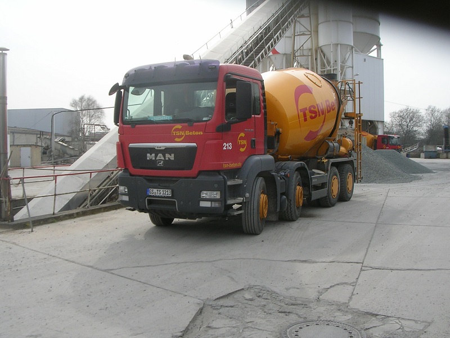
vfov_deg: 37.7
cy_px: 169
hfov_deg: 49.0
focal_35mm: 38
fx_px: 494
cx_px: 225
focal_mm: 5.8
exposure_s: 1/217
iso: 50
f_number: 5.6
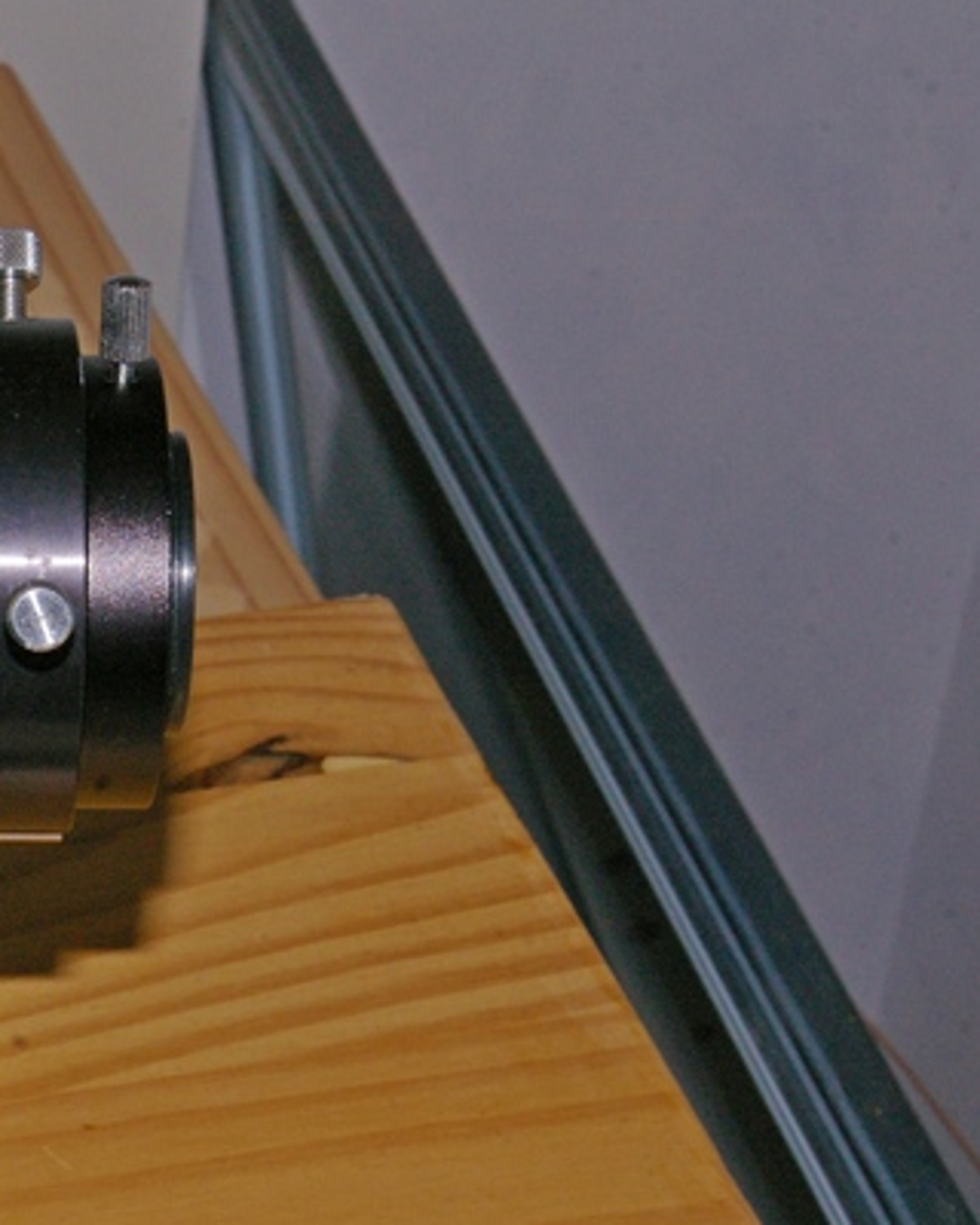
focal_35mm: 121
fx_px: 4385
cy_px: 796
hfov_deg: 12.5
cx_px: -119
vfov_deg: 15.9
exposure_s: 1/60
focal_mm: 43
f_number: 19
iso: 800
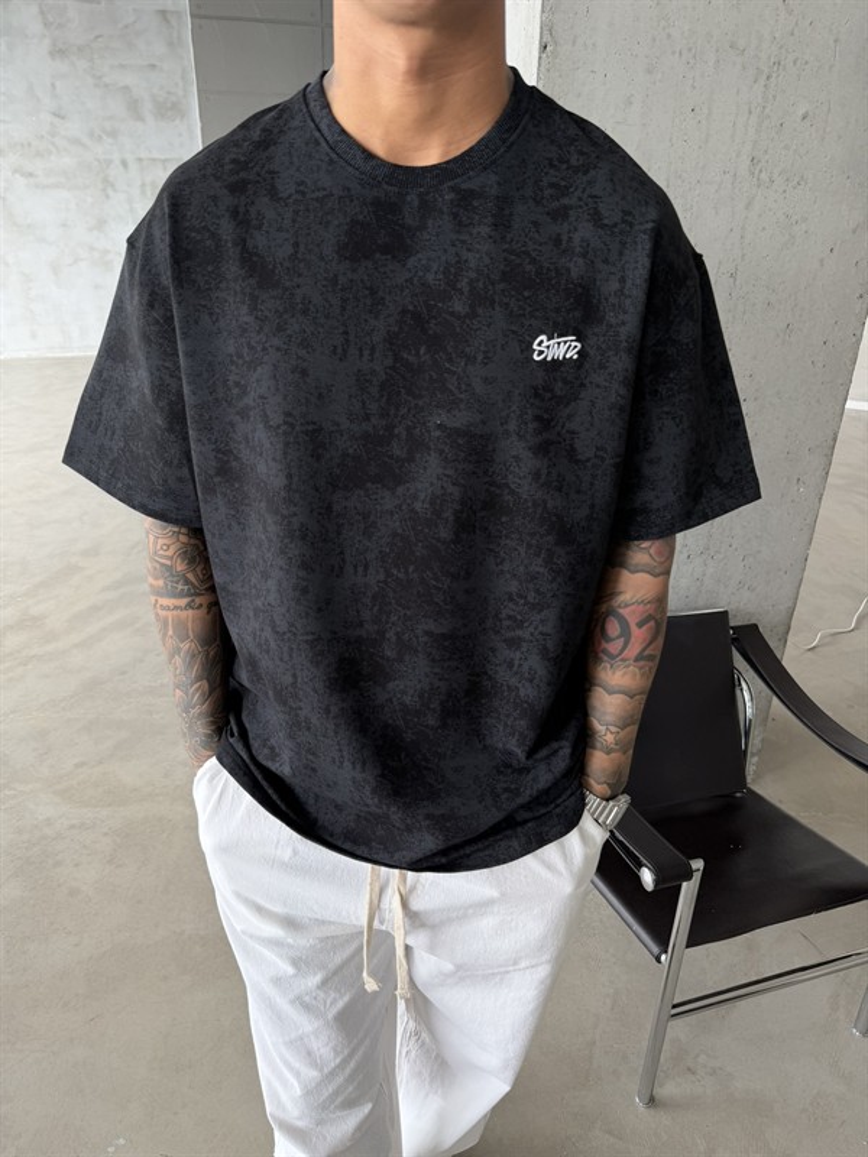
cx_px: 434
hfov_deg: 56.8
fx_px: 802
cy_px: 578
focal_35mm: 24
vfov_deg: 71.6
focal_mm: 6.76
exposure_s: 1/121
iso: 80
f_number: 1.78
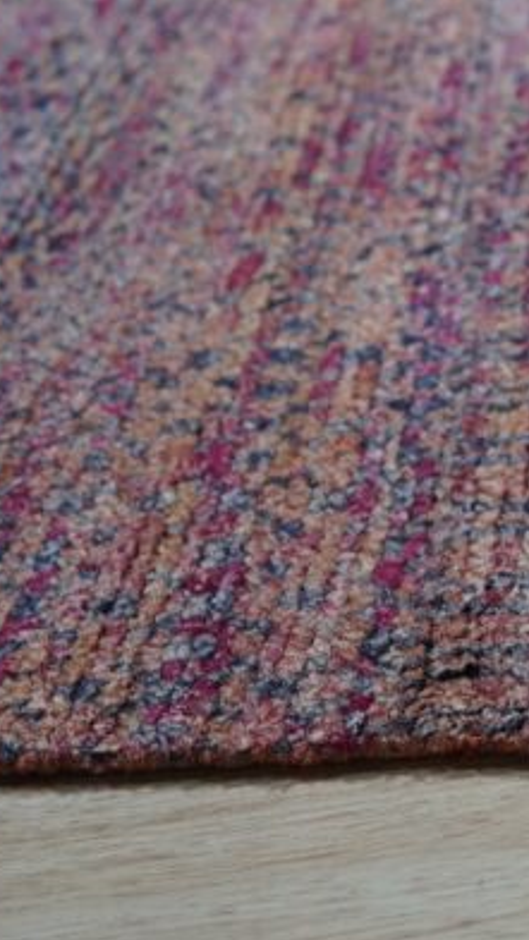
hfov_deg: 16.1
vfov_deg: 29.4
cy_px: 476
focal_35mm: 72
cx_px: 644
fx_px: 1796
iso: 500
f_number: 4
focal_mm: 30
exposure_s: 1/250
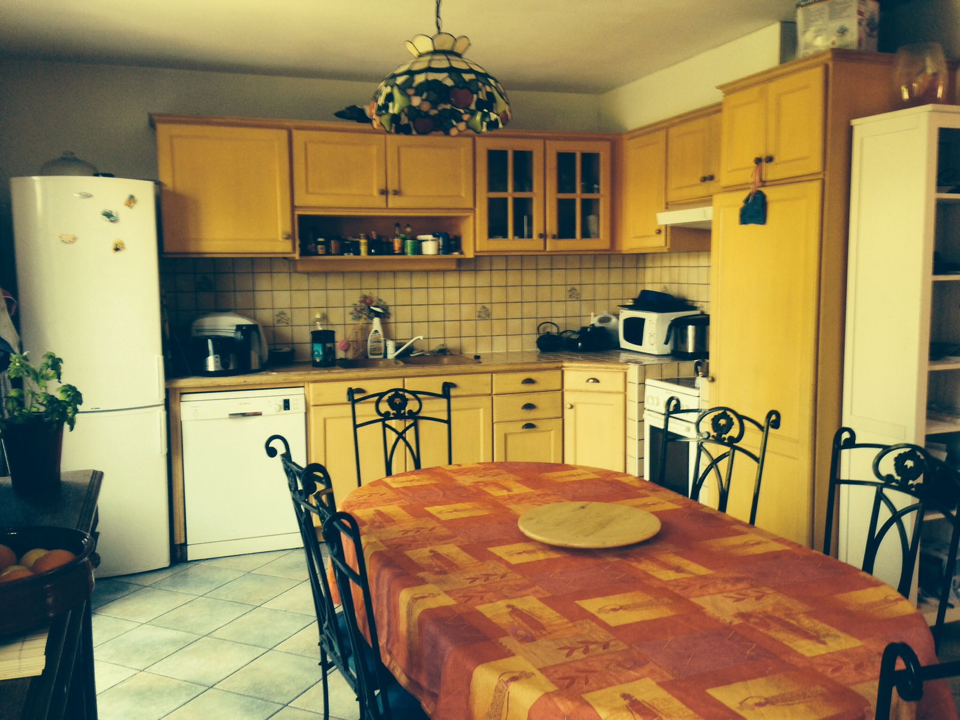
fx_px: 915
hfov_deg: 55.4
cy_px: 360
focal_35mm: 33
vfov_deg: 42.9
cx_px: 480
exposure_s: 1/20
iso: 64
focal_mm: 4.12
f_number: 2.4
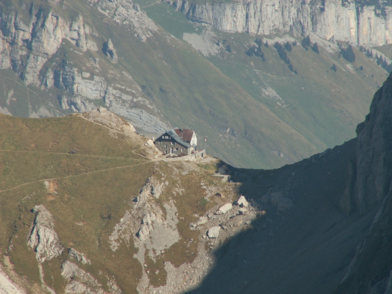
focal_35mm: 394
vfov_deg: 3.8
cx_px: 196
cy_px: 147
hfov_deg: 5.0
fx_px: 4462
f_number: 7.1
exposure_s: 1/250
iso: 50
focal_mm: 65.38
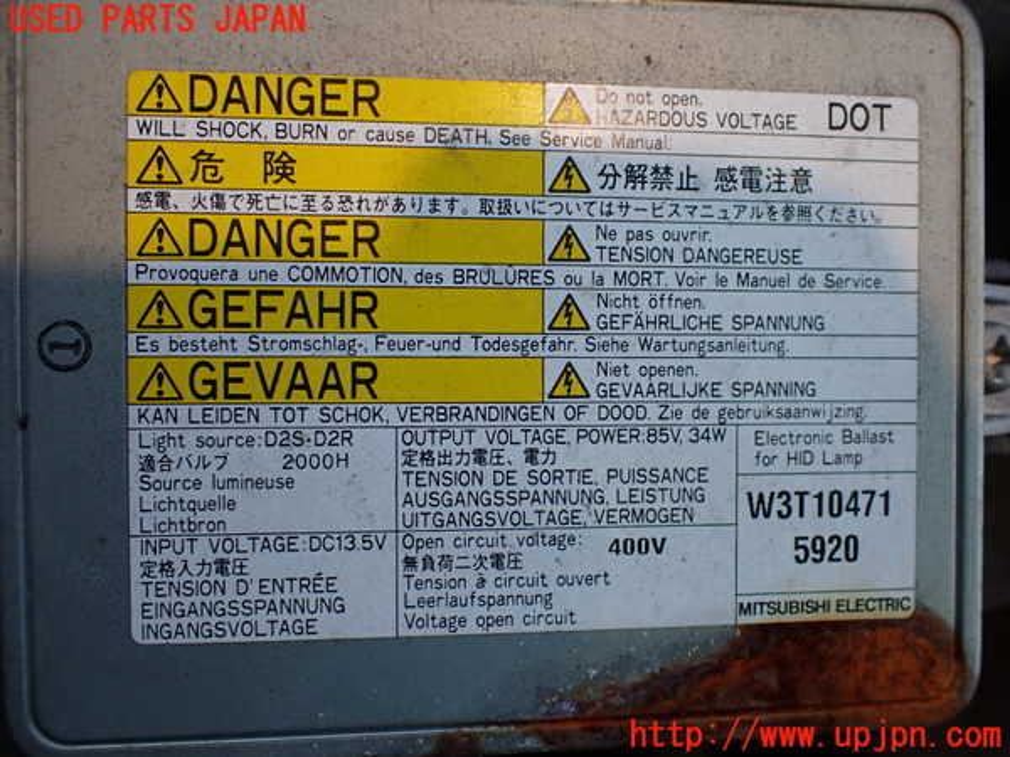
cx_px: 505
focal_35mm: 30
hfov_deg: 60.0
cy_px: 378
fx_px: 875
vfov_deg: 46.8
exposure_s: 1/125
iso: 200
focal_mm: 5.4
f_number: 2.3
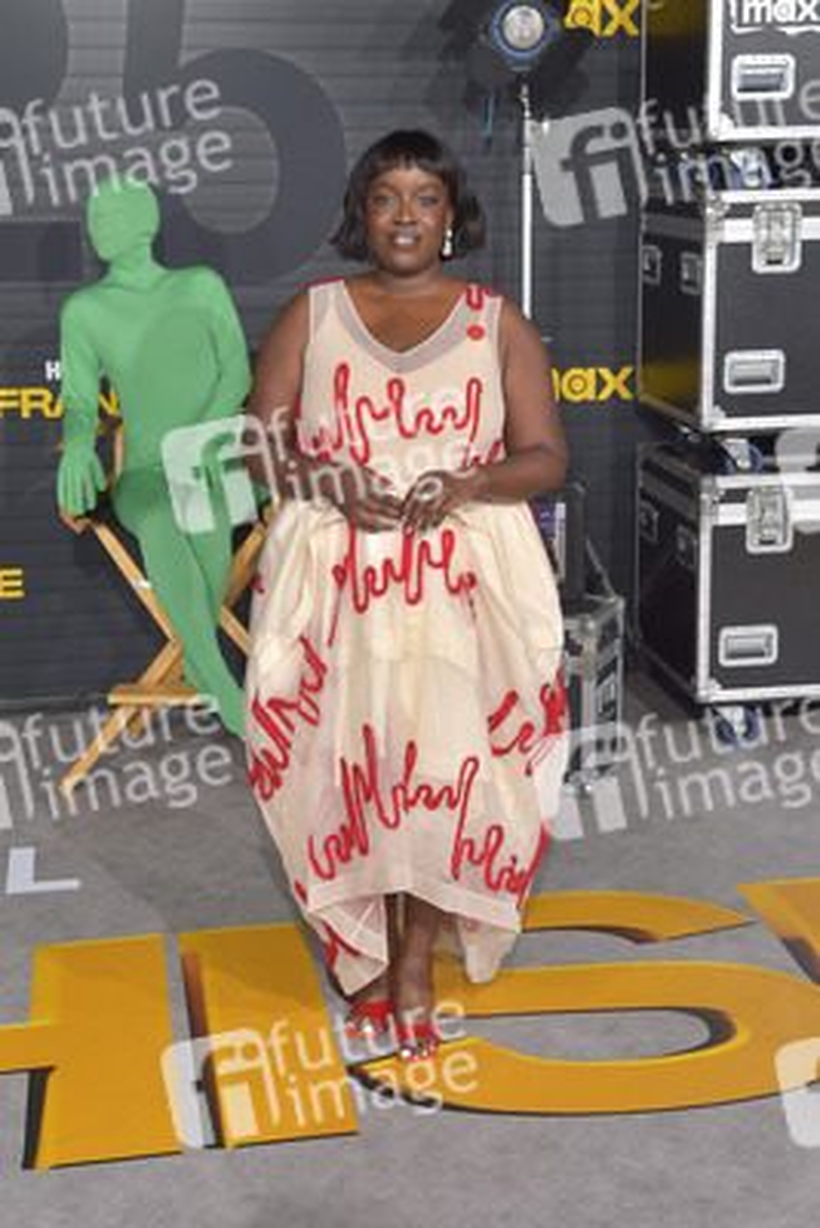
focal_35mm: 44
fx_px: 1502
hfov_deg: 30.5
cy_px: 614
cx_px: 410
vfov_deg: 44.5
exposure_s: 1/250
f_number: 6.3
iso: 320
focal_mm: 44
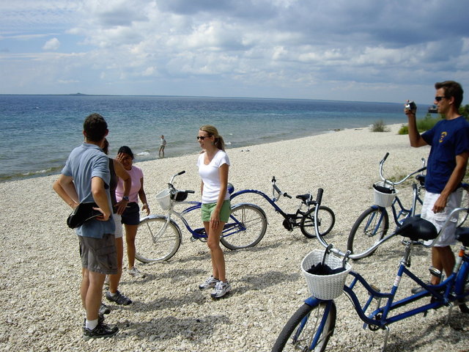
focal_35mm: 38
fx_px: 515
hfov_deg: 49.0
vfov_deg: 37.7
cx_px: 234
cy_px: 176
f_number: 4.3
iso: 50
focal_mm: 6.2
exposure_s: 1/500
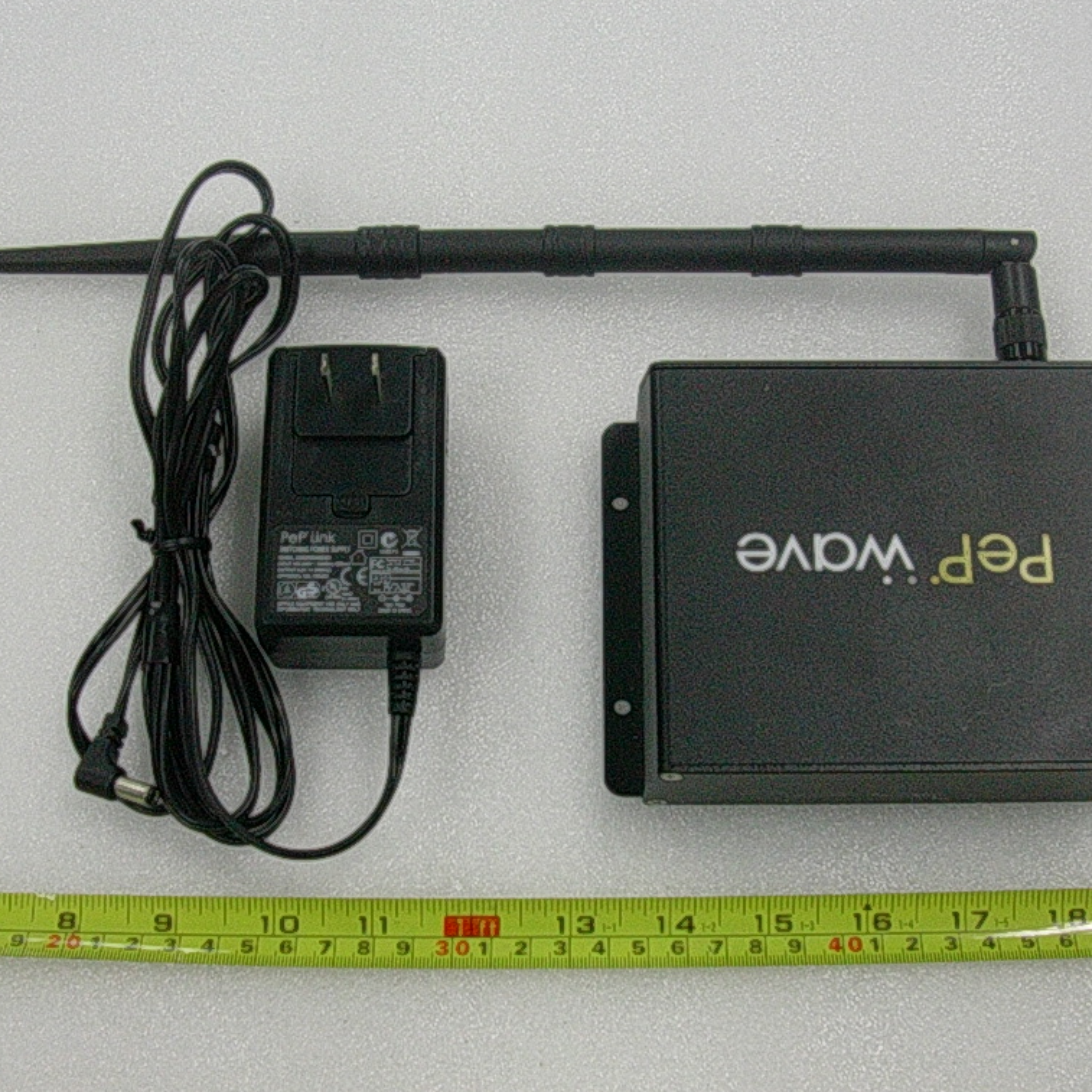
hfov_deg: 34.7
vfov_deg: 34.7
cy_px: 551
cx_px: 511
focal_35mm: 49
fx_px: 1749
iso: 141
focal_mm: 6.2
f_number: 2.8
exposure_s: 1/32
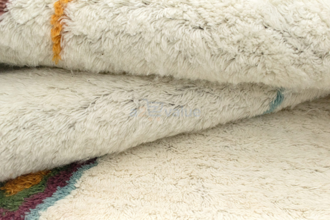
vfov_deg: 30.9
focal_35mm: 44
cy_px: 110
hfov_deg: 45.0
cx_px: 165
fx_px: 399
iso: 800
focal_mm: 29
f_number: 4.2
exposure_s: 1/250
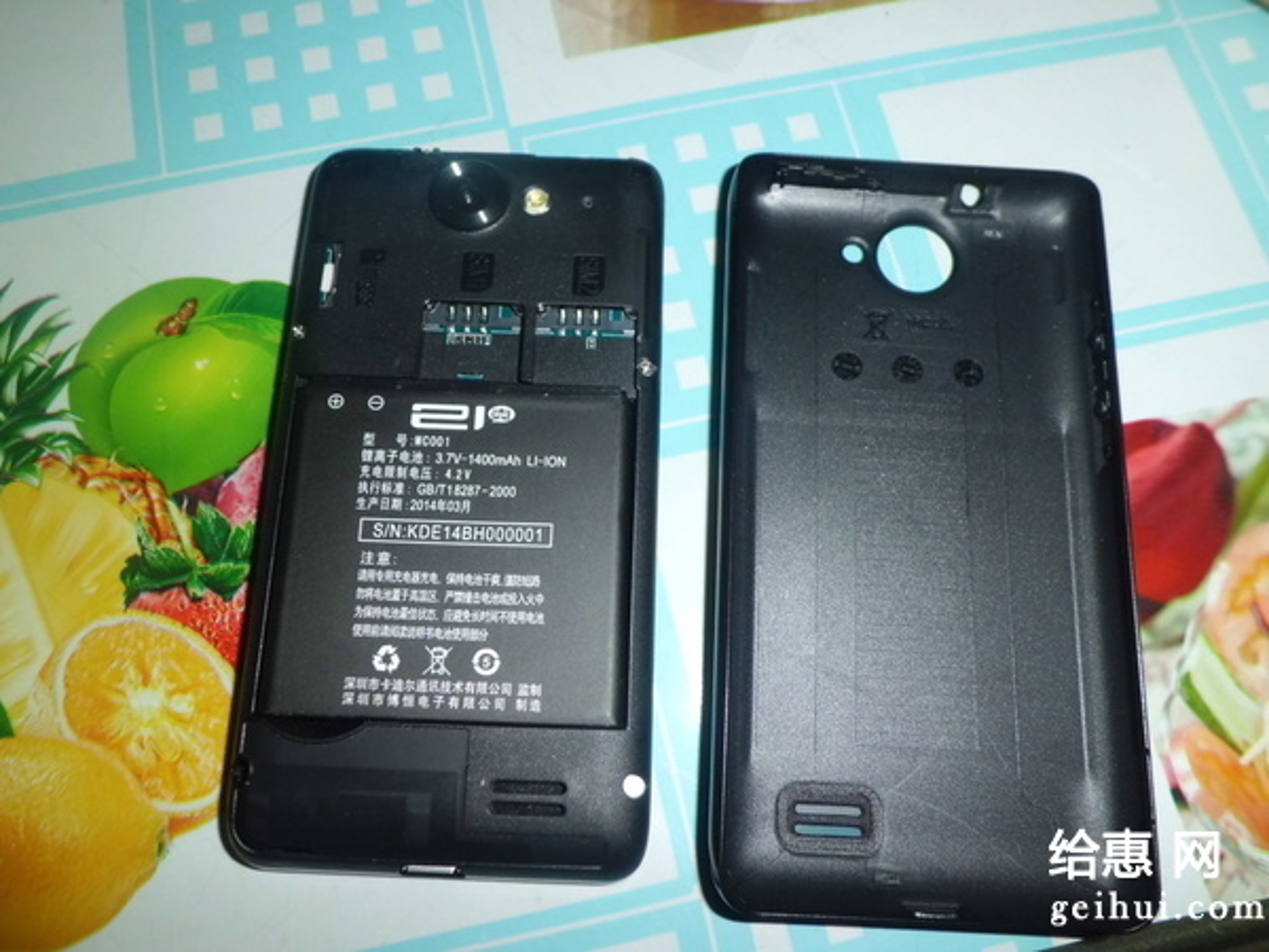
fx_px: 953
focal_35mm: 26
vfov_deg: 53.1
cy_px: 476
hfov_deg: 67.3
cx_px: 634
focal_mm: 4.7
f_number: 2.8
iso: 64
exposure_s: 1/60
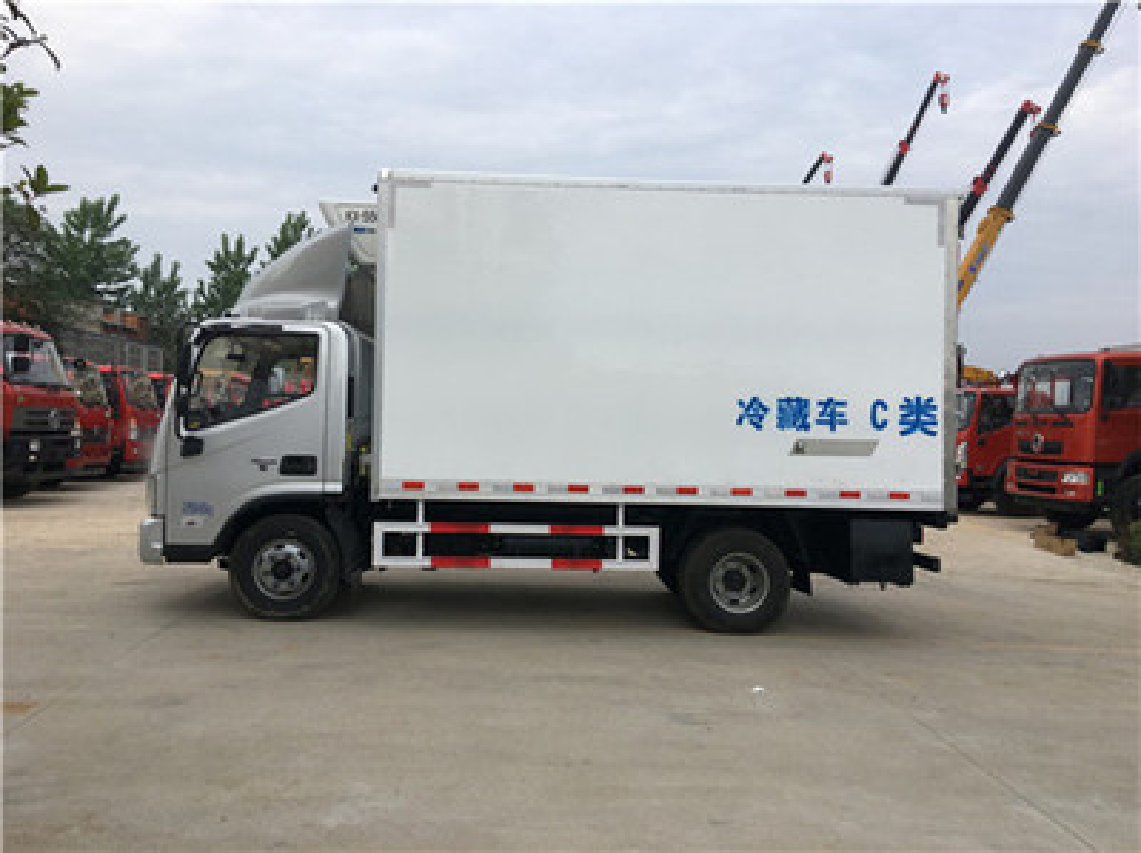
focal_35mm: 29
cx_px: 570
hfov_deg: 61.7
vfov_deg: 48.1
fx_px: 955
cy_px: 426
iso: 25
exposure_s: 1/1083
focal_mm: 4.15
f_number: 2.2
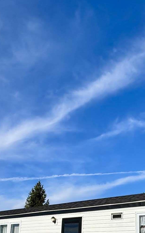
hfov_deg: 28.0
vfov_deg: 41.7
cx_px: 72
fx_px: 291
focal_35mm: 46
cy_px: 185
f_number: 2.2
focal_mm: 2.22
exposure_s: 1/3906
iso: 40
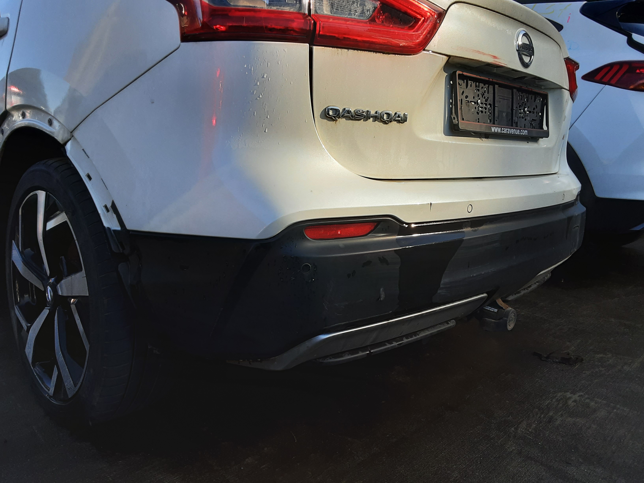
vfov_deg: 51.4
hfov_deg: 65.3
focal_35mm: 27
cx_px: 322
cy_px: 242
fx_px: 502
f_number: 1.9
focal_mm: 2.91
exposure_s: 1/862
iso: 40
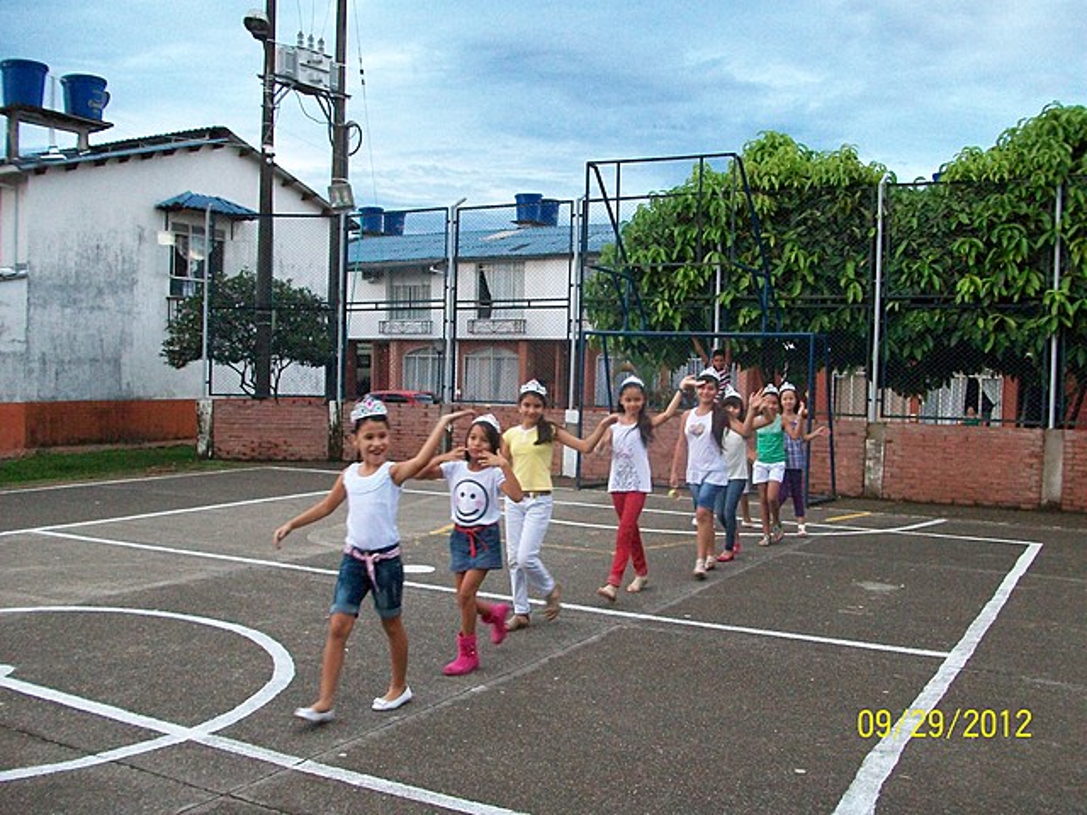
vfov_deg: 41.8
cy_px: 408
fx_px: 1068
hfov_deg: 54.0
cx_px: 544
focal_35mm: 34
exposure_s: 1/60
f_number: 2.8
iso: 331
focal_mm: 5.7
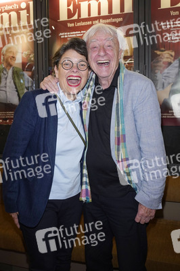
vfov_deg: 53.2
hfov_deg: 36.8
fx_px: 270
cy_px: 136
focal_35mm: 36
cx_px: 90
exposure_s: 1/100
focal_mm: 36
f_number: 5.6
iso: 2000
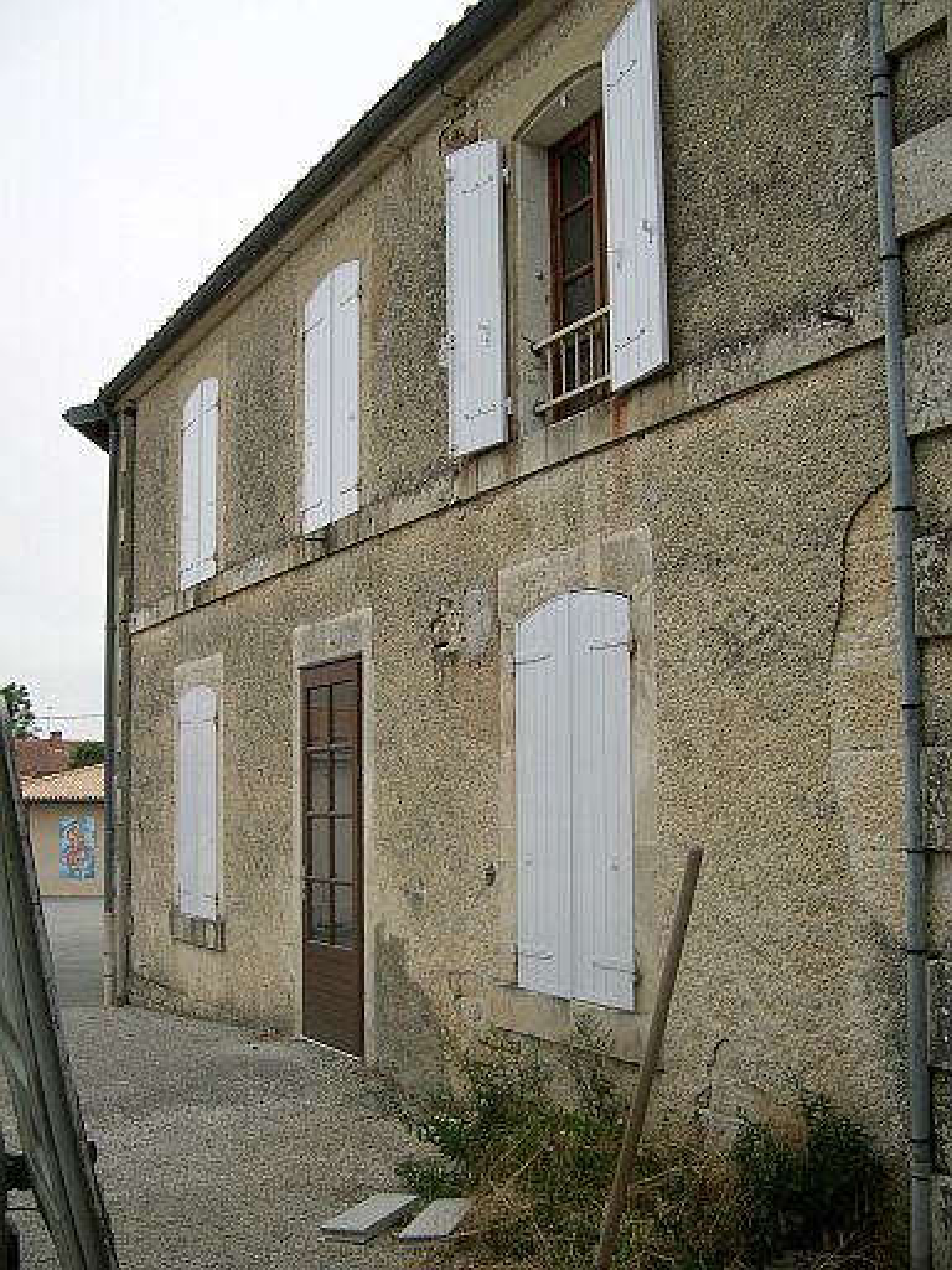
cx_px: 476
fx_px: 1393
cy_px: 635
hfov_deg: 37.7
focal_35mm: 38
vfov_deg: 49.0
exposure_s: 1/418
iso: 100
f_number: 2.8
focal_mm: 8
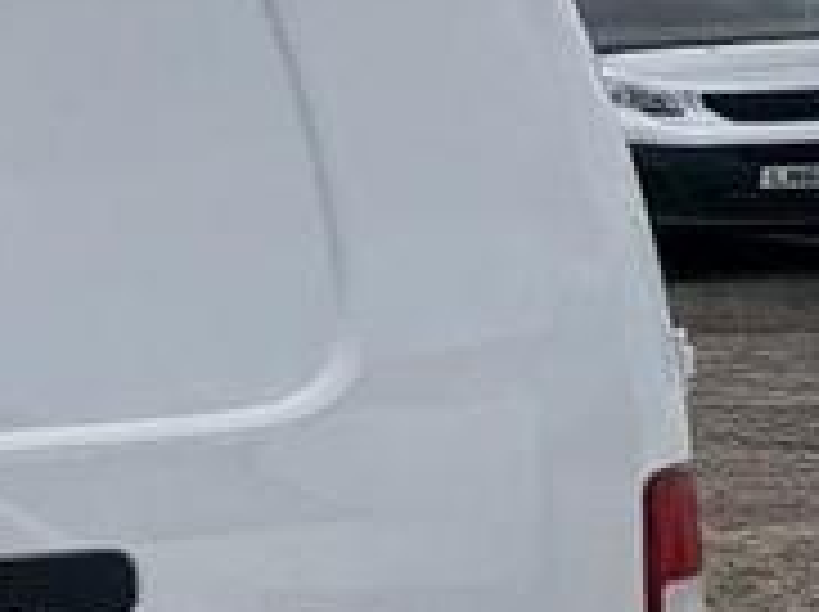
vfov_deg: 21.2
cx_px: -1102
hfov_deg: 15.6
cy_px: 378
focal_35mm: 69
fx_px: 1630
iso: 50
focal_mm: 2.22
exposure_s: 1/1789
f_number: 2.2
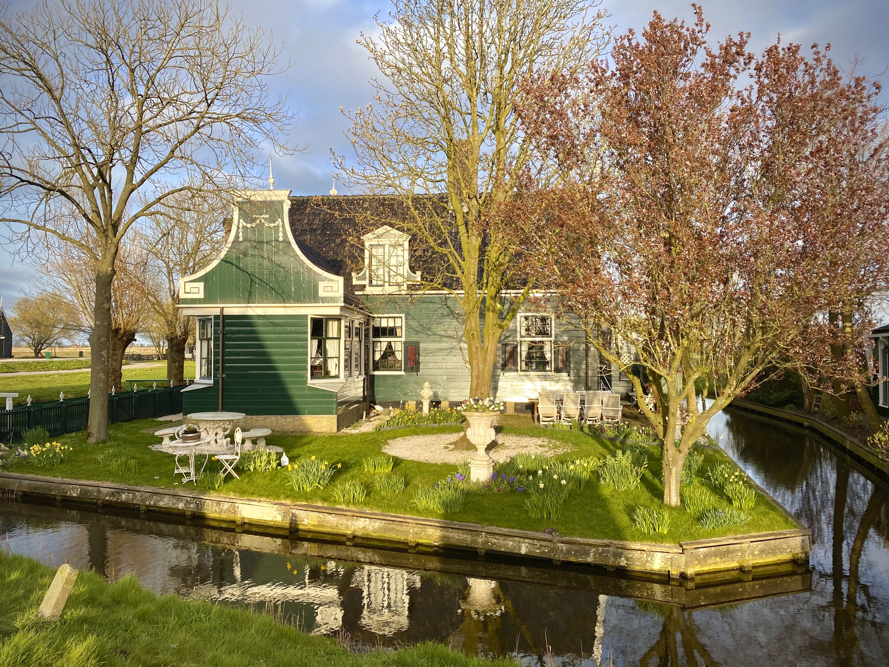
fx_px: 668
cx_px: 444
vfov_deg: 53.1
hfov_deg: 67.3
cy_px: 334
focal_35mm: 26
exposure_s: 1/827
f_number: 1.8
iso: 32
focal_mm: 4.25
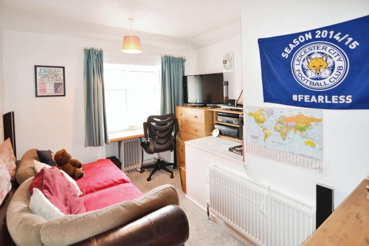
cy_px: 123
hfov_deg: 95.0
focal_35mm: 16
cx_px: 184
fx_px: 169
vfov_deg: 72.1
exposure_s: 1/60
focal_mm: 11
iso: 640
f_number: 2.8
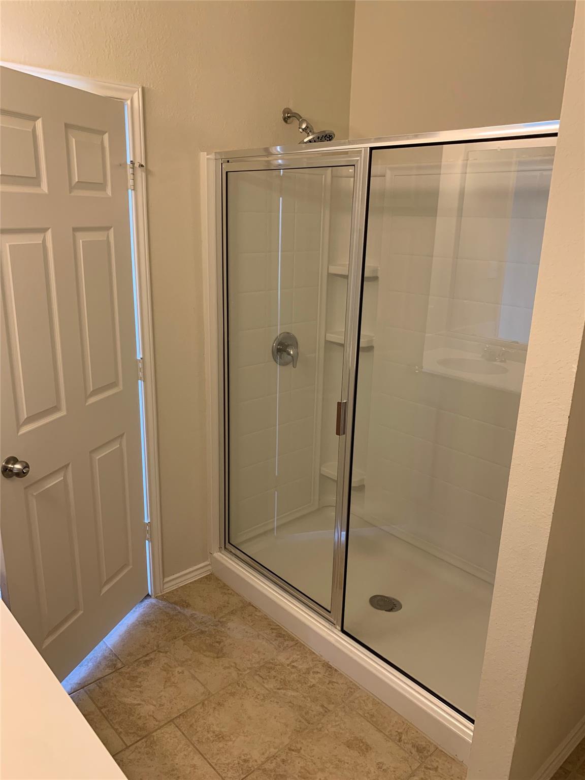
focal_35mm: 26
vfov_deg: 67.3
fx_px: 586
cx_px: 292
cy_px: 390
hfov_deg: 53.1
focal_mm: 4.25
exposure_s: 1/60
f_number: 1.8
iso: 125
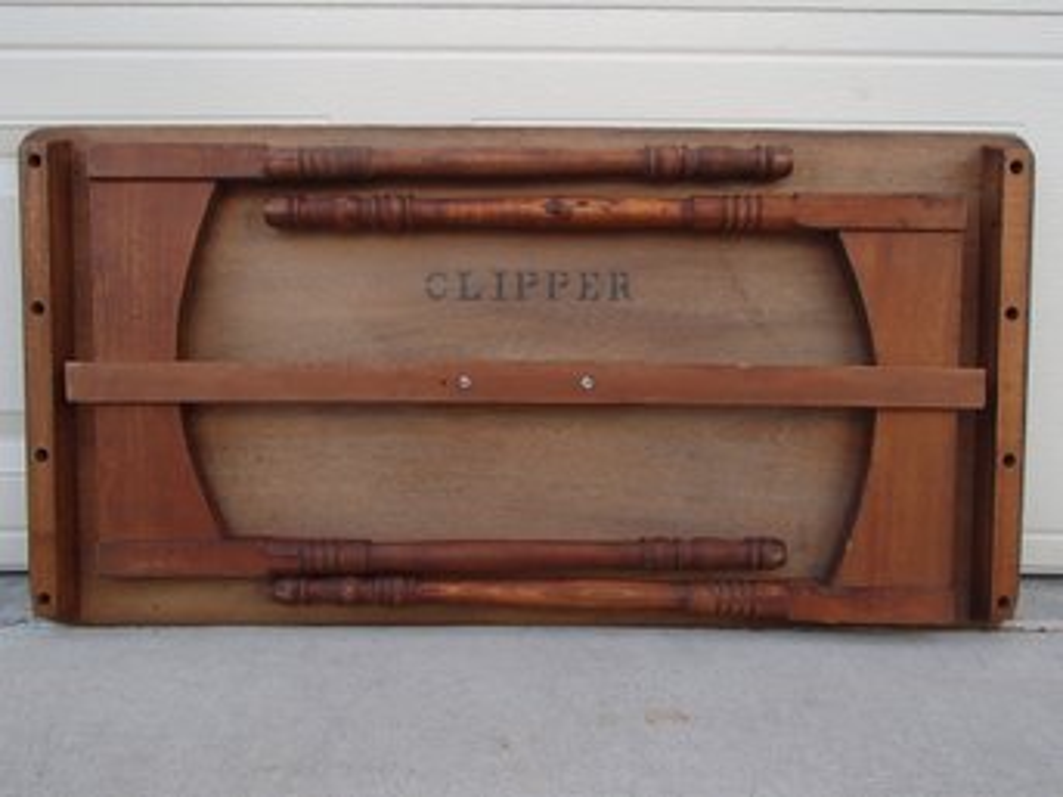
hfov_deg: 63.5
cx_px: 532
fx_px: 860
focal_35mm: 28
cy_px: 398
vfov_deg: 49.7
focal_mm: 5
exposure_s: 1/80
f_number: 3.9
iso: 100
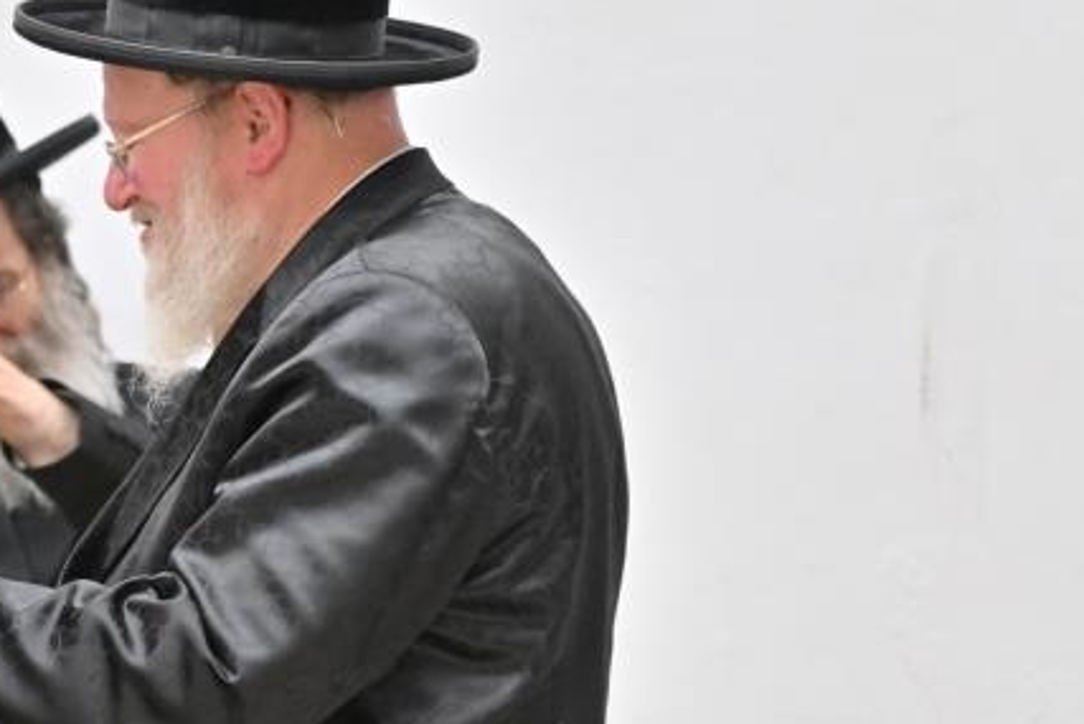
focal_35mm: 180
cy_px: 537
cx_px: 84
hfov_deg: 11.3
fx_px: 5422
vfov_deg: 7.6
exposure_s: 1/200
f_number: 4
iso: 1250
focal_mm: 75
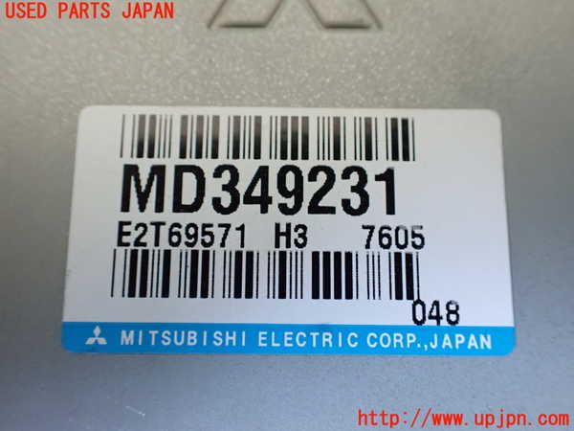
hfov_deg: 60.0
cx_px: 287
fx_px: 497
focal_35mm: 30
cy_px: 216
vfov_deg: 46.8
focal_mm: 5.4
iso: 800
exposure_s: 1/100
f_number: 2.3
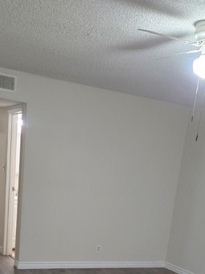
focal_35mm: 52
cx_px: 96
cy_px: 289
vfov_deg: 33.0
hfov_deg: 28.0
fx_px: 411
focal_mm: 5.4
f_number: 1.8
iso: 640
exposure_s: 1/60
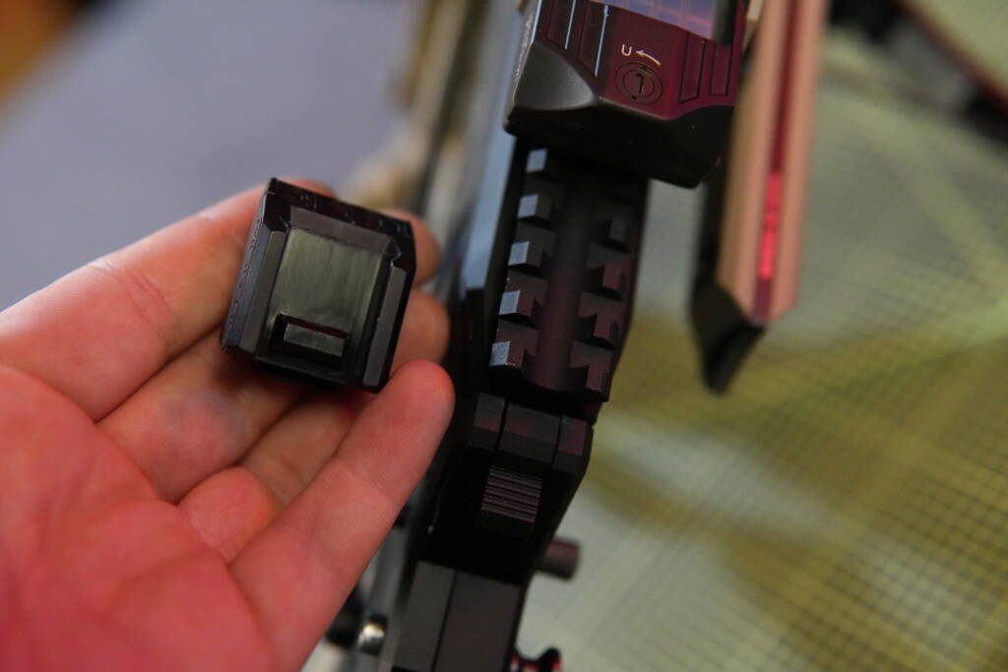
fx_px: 1260
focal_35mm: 45
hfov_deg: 43.6
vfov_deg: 29.9
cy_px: 336
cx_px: 504
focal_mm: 30
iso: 4000
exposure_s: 1/160
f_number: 2
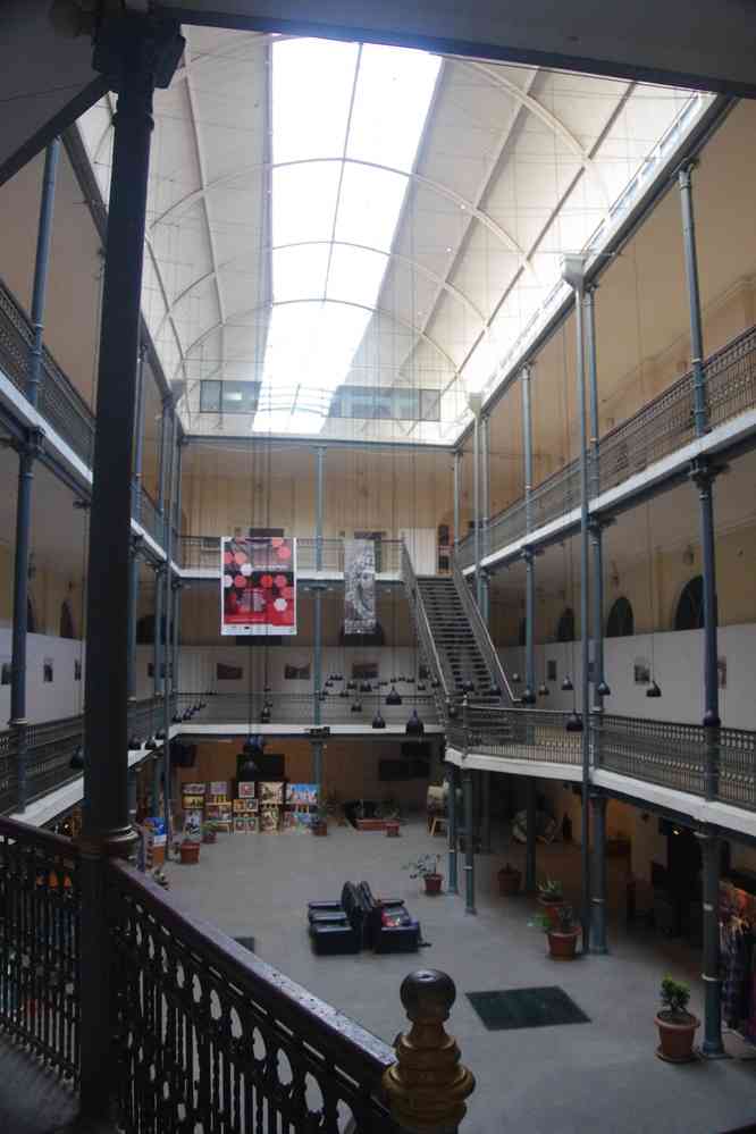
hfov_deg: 47.9
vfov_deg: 67.4
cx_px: 378
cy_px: 567
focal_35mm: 27
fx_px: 850
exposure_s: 1/40
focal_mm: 18
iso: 3200
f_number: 4.5
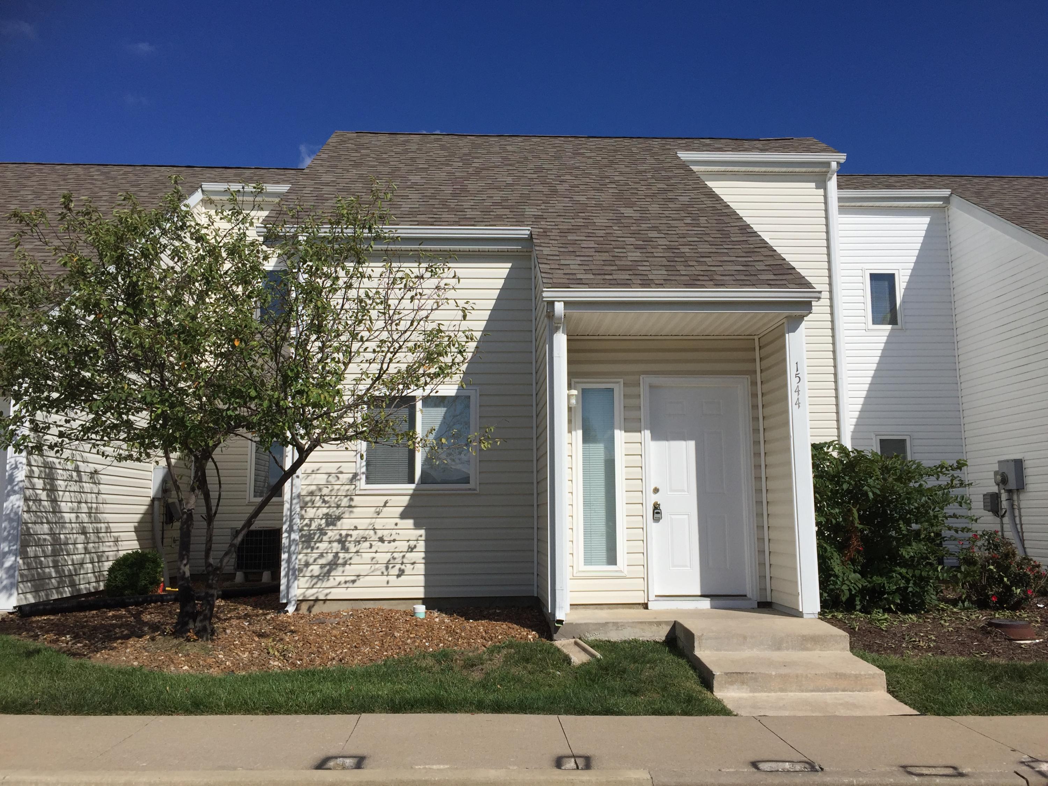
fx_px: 878
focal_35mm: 29
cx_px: 524
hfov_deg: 61.7
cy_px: 393
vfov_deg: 48.2
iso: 32
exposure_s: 1/5650
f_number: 2.2
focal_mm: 4.15
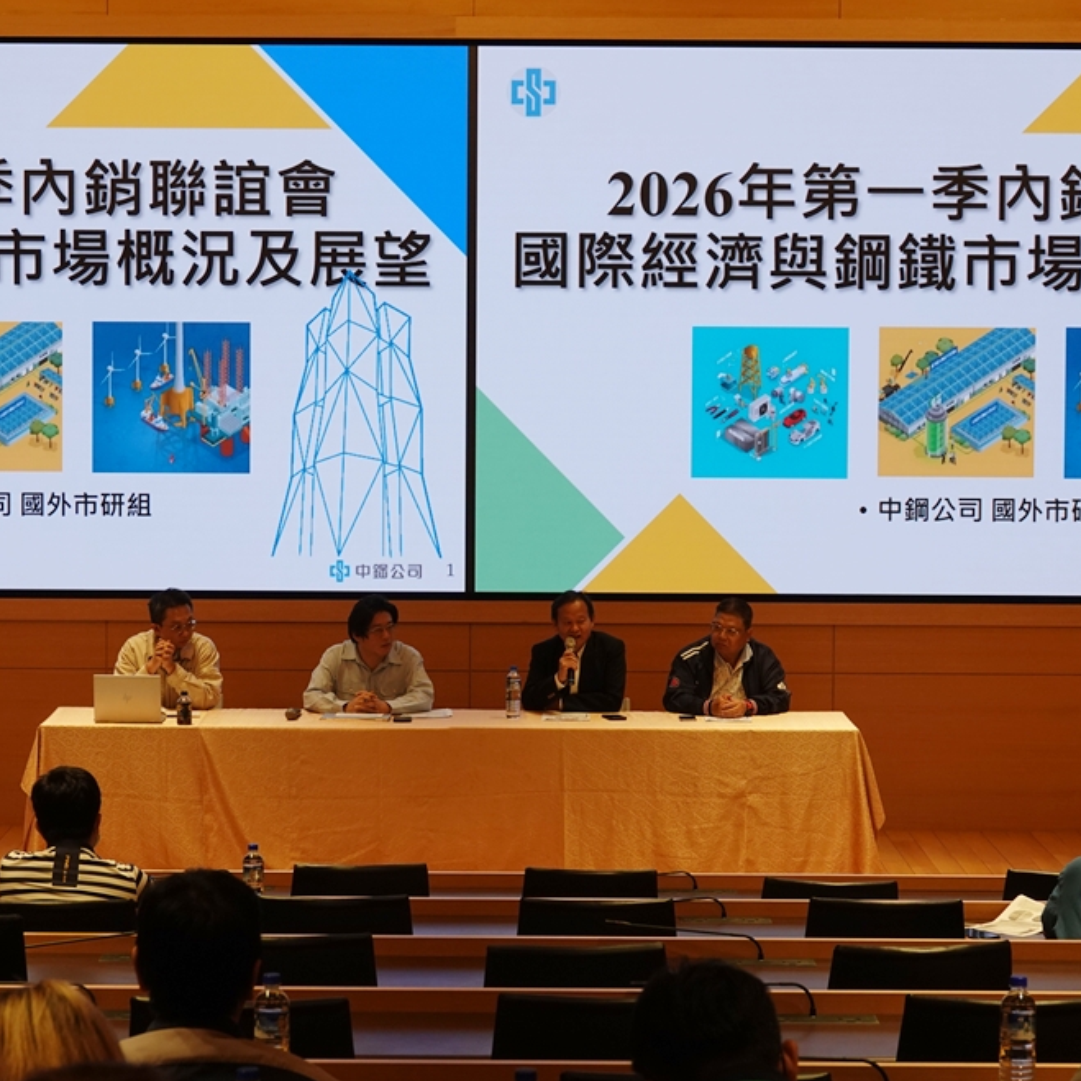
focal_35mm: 107
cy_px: 544
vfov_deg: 16.3
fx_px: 3780
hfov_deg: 16.3
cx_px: 446
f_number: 3.5
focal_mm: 30.5
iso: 320
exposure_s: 1/100
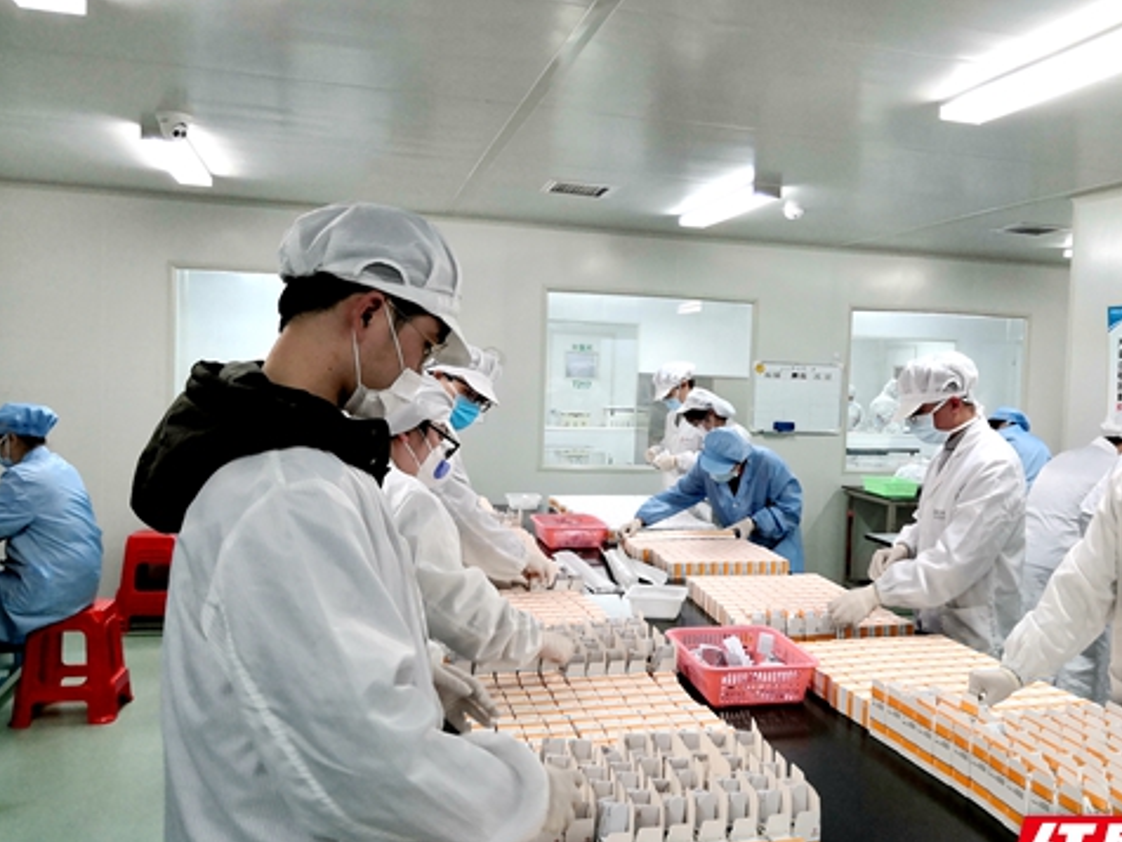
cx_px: 700
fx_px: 1102
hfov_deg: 53.4
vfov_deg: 41.8
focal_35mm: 34
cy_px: 434
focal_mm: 3.95
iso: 250
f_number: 1.8
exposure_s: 1/33.3
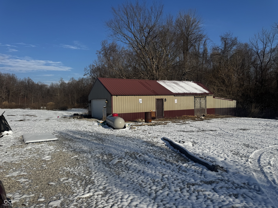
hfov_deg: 71.6
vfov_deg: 56.8
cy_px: 104
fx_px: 193
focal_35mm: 24
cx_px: 139
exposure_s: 1/7937
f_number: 1.78
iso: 80
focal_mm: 6.76
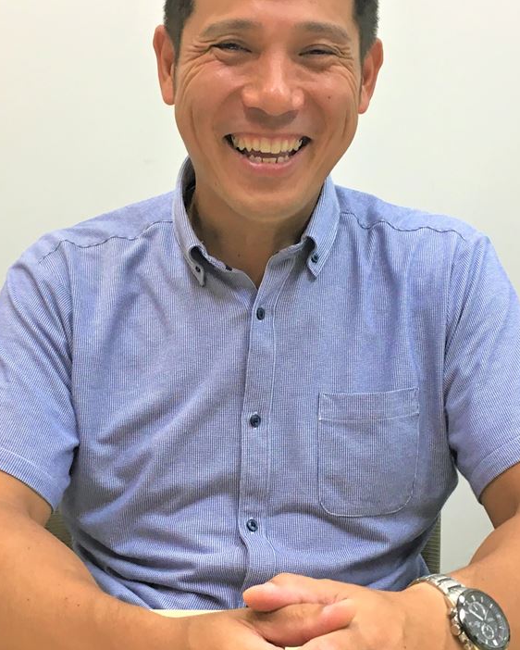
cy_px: 345
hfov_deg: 34.9
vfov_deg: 42.9
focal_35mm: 43
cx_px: 273
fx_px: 827
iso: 64
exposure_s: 1/30
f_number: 2.2
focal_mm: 4.15
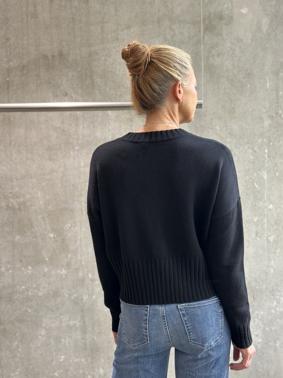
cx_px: 142
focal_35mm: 48
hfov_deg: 30.3
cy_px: 189
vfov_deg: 39.7
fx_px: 523
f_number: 1.78
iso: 125
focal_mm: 6.86
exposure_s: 1/86
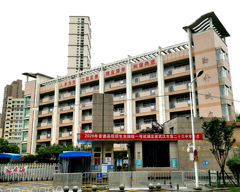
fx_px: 263
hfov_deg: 49.1
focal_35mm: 37
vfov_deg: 40.1
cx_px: 128
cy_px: 96
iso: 50
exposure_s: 1/1285
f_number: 1.8
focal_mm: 5.58
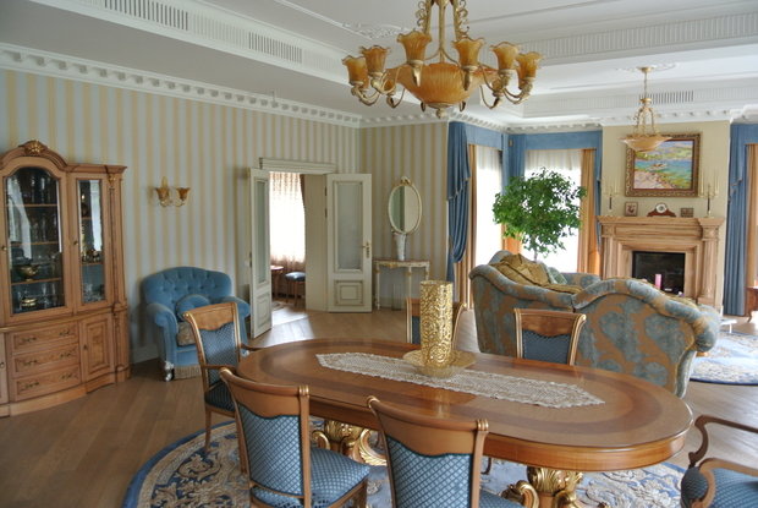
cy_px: 254
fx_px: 569
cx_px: 379
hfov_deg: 67.3
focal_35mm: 27
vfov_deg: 48.0
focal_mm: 10
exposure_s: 1/30
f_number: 3.5
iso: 400
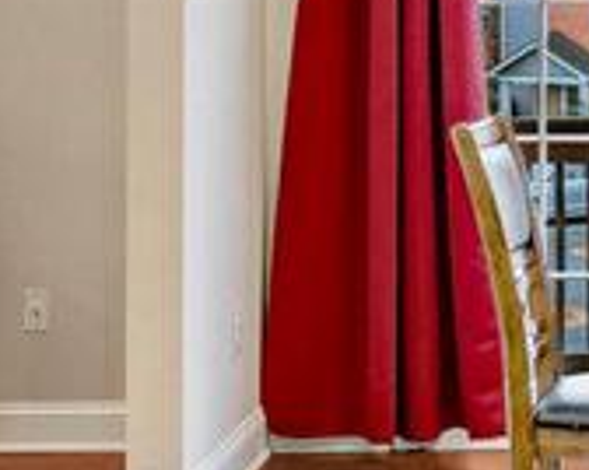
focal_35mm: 129
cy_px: 4
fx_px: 2246
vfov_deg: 11.8
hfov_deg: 14.4
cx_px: 719
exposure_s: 1/15
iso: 1250
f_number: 8
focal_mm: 16
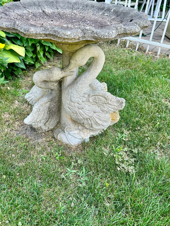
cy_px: 89
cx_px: 74
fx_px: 196
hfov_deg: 46.7
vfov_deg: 59.4
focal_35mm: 30
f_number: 1.78
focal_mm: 6.86
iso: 64
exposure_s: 1/241
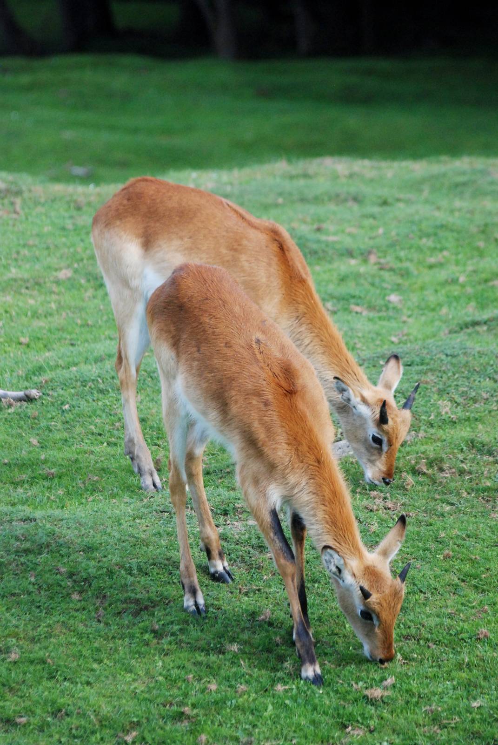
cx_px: 249
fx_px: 4655
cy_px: 372
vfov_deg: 9.1
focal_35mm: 225
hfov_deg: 6.1
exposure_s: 1/1250
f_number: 4.5
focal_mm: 150
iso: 1000
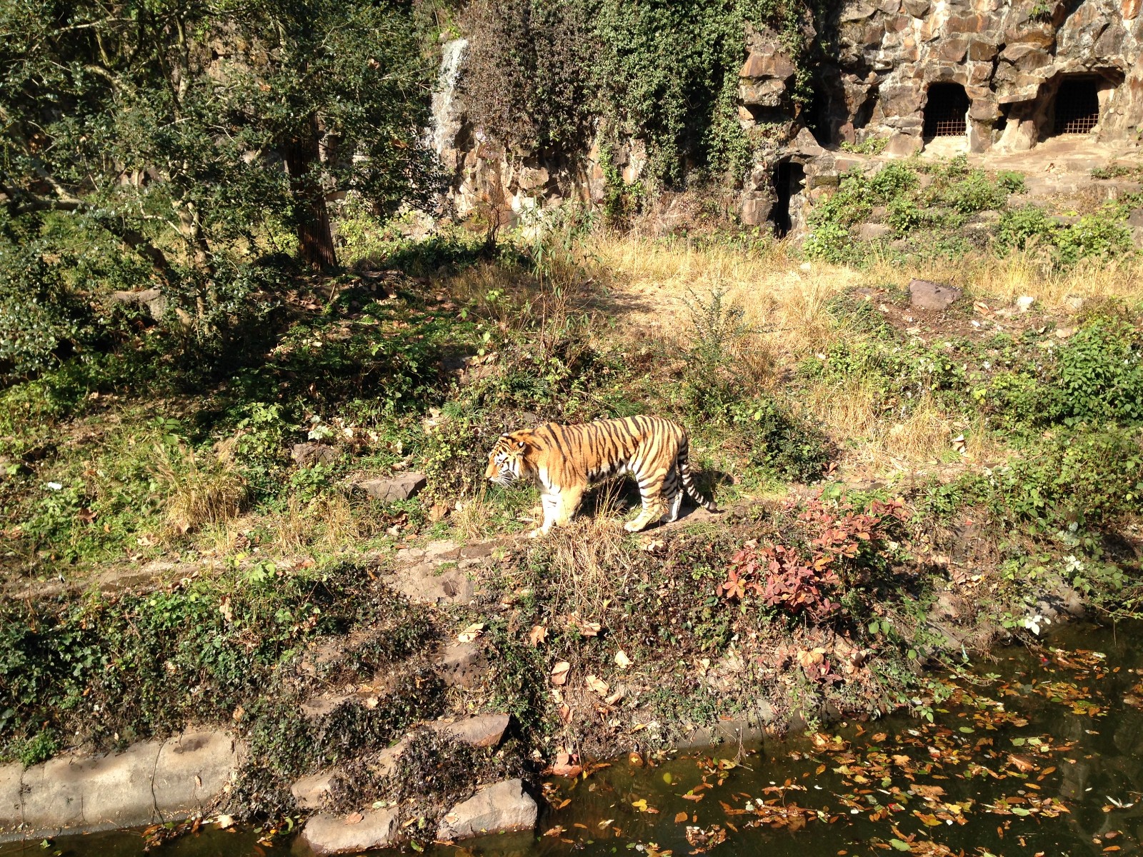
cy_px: 428
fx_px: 1090
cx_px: 572
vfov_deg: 42.9
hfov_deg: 55.4
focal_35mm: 33
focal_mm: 4.12
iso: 50
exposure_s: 1/616
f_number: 2.4
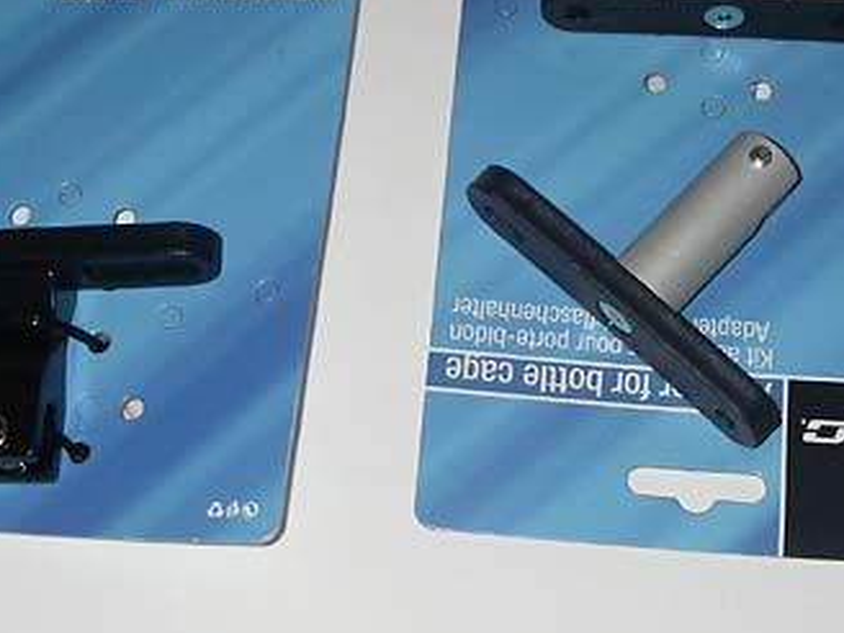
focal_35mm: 58
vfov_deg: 25.0
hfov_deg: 33.2
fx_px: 1414
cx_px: 376
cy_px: 166
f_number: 3.3
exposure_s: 1/40
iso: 200
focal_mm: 6.3
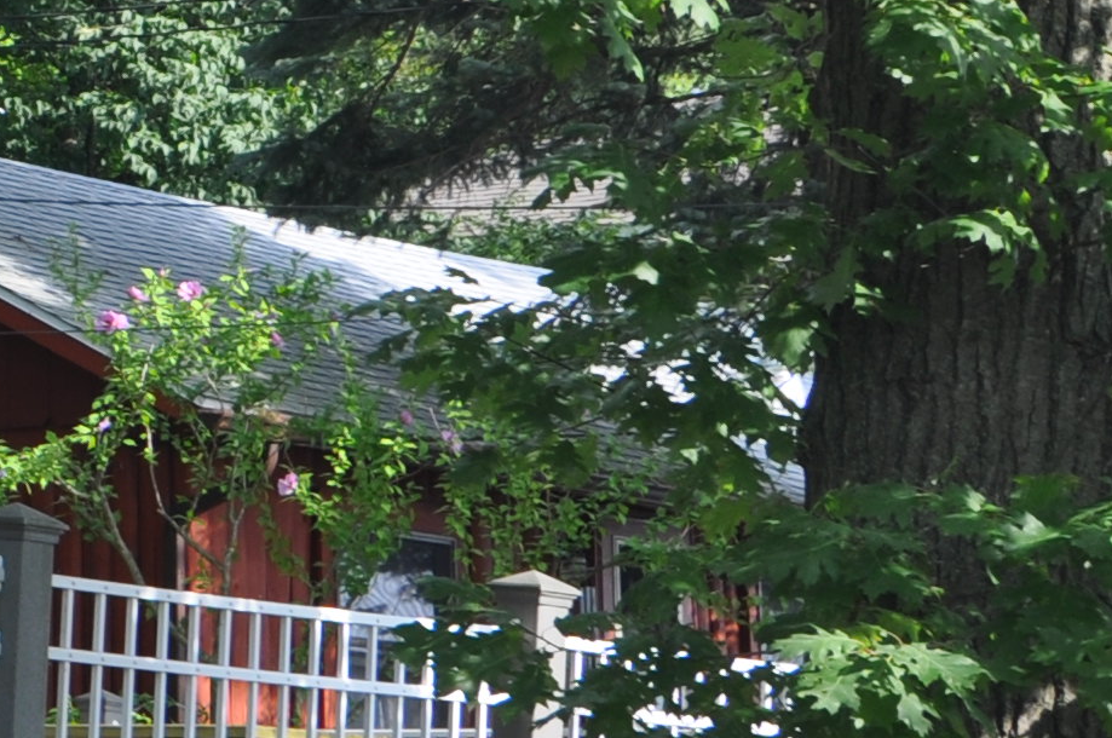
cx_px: -1303
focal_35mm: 140
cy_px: 2
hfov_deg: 12.4
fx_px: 4318
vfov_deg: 9.7
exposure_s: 1/200
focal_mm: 20
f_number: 7.1
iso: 200
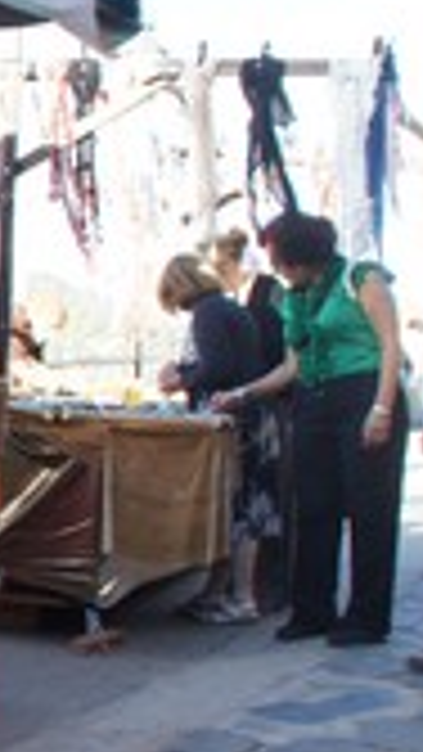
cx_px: -608
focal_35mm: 78
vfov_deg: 27.2
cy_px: 403
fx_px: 1555
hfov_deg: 12.2
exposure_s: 1/60
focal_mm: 18
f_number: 5
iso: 100
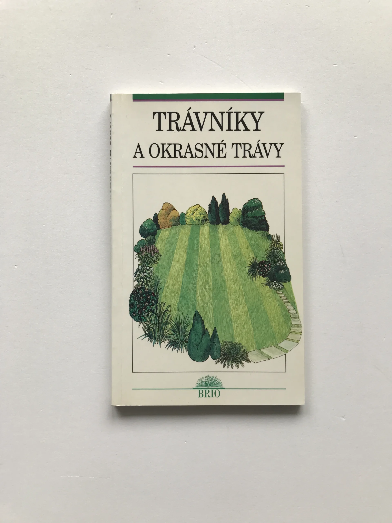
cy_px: 262
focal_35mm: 28
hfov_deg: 49.7
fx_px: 423
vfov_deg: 63.4
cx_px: 196
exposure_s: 1/100
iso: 40
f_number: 1.8
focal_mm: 3.99
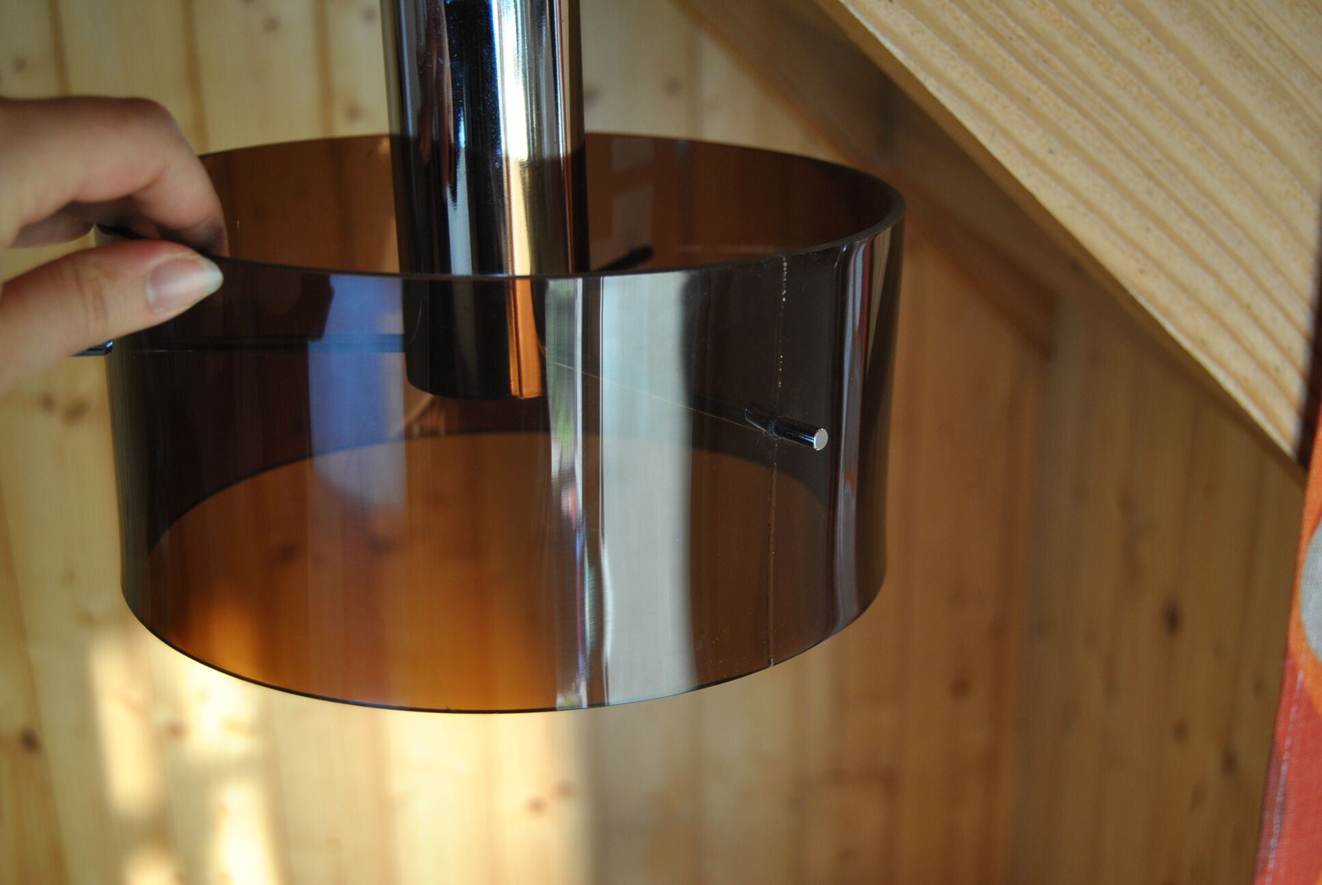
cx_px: 661
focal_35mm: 48
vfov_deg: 28.2
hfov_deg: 41.1
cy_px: 442
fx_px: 1765
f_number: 4.5
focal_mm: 32
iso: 200
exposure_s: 1/50
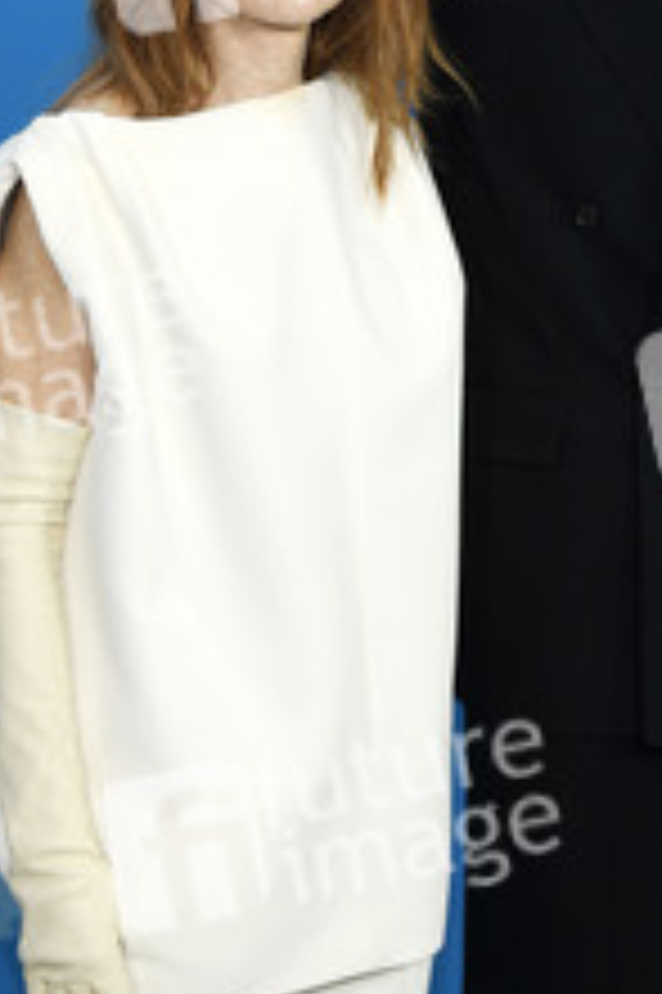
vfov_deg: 9.8
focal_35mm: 210
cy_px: 153
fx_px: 5801
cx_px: 459
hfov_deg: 6.5
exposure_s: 1/400
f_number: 3.2
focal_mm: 116
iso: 640
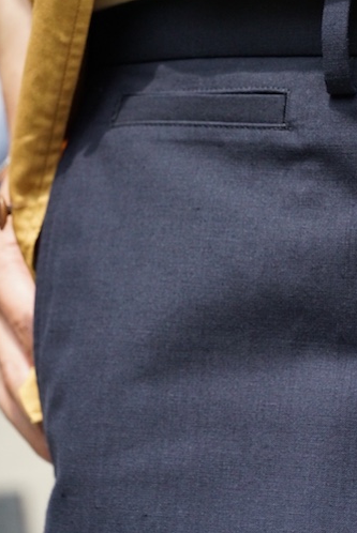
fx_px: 1870
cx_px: 183
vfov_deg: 16.2
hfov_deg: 10.9
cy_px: 254
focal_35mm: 126
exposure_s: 1/4000
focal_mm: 105
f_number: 10
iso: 10000
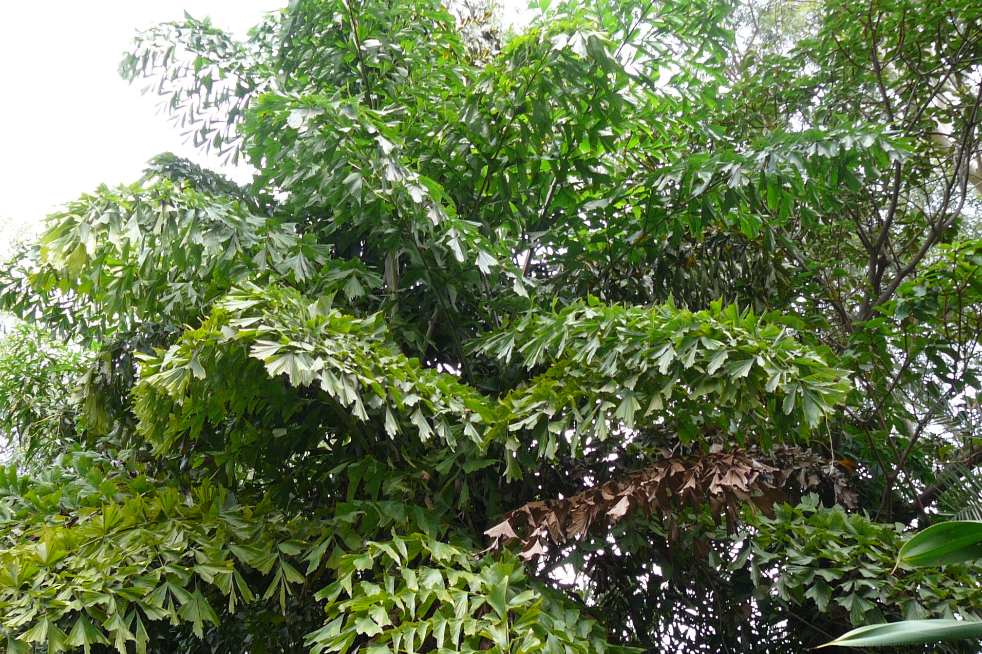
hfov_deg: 49.5
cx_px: 469
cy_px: 305
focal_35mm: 39
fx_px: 1064
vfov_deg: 34.2
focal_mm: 5.2
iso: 80
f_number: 2.8
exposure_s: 1/80
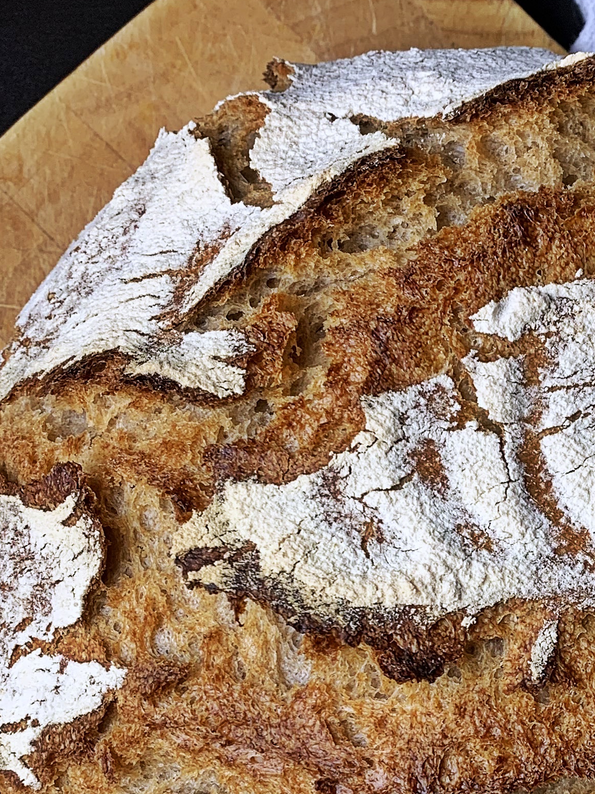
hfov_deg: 21.1
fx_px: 1559
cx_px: 554
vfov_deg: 28.2
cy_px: 594
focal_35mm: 68
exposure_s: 1/100
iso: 40
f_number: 1.8
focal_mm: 4.25
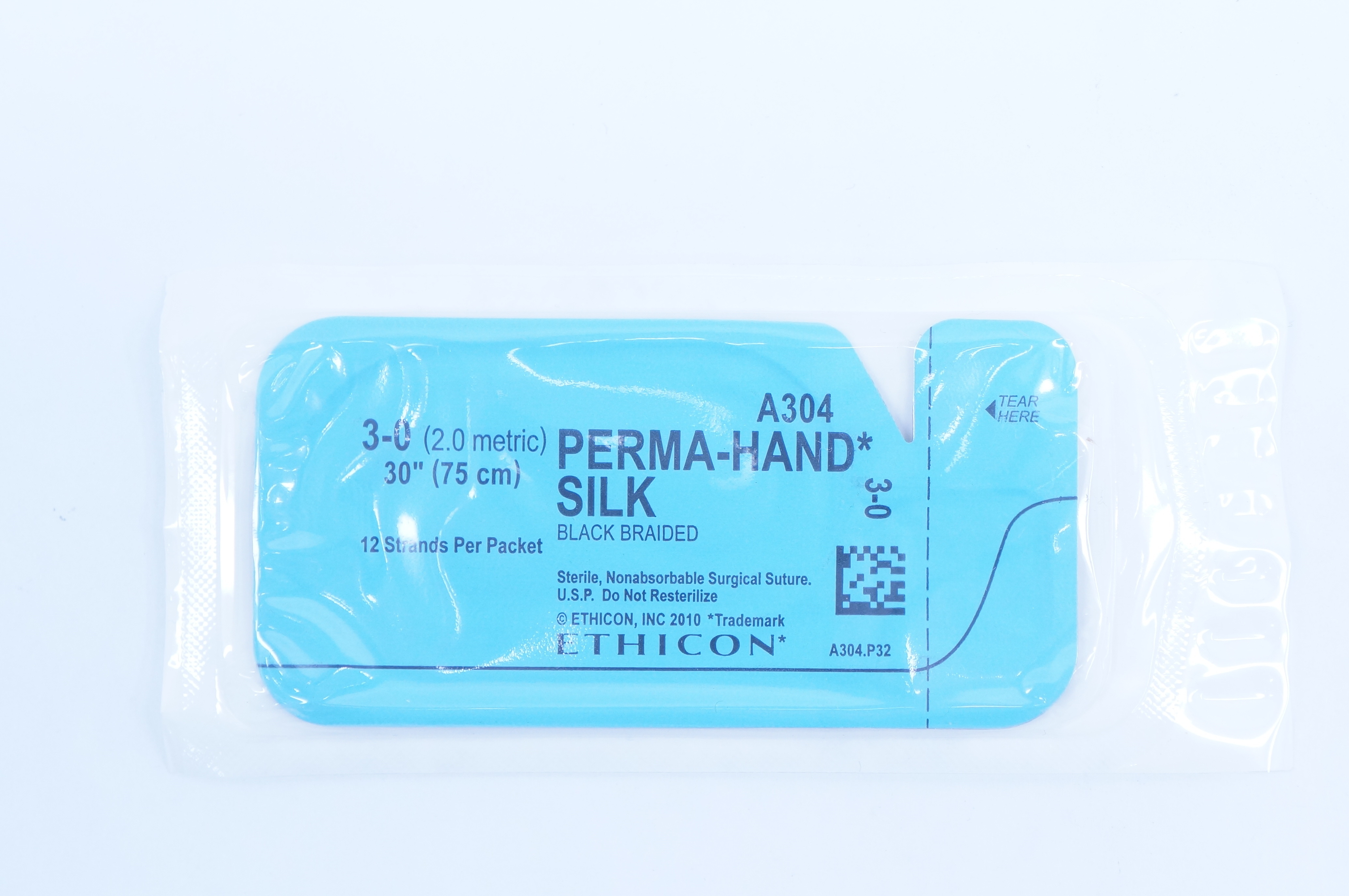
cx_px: 743
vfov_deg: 18.1
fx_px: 2807
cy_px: 522
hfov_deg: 27.0
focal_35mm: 75
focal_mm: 42
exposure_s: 1/125
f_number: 5.6
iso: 800
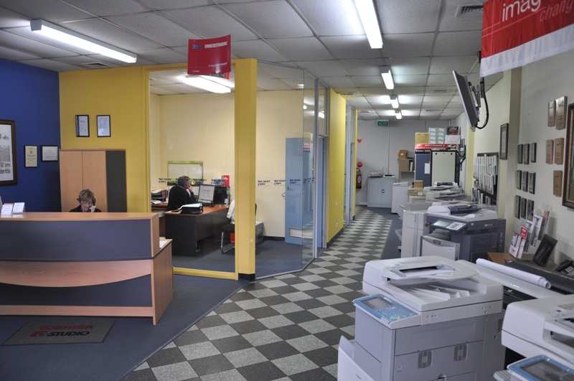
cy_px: 190
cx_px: 287
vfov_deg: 47.8
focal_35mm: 27
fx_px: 430
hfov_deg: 67.5
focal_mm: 18
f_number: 4
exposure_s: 1/60
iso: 560
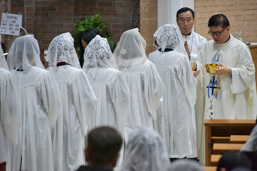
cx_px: 128
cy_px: 86
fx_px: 2142
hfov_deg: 6.9
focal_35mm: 300
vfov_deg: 4.6
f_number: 5.6
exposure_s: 1/200
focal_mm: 300
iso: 7200
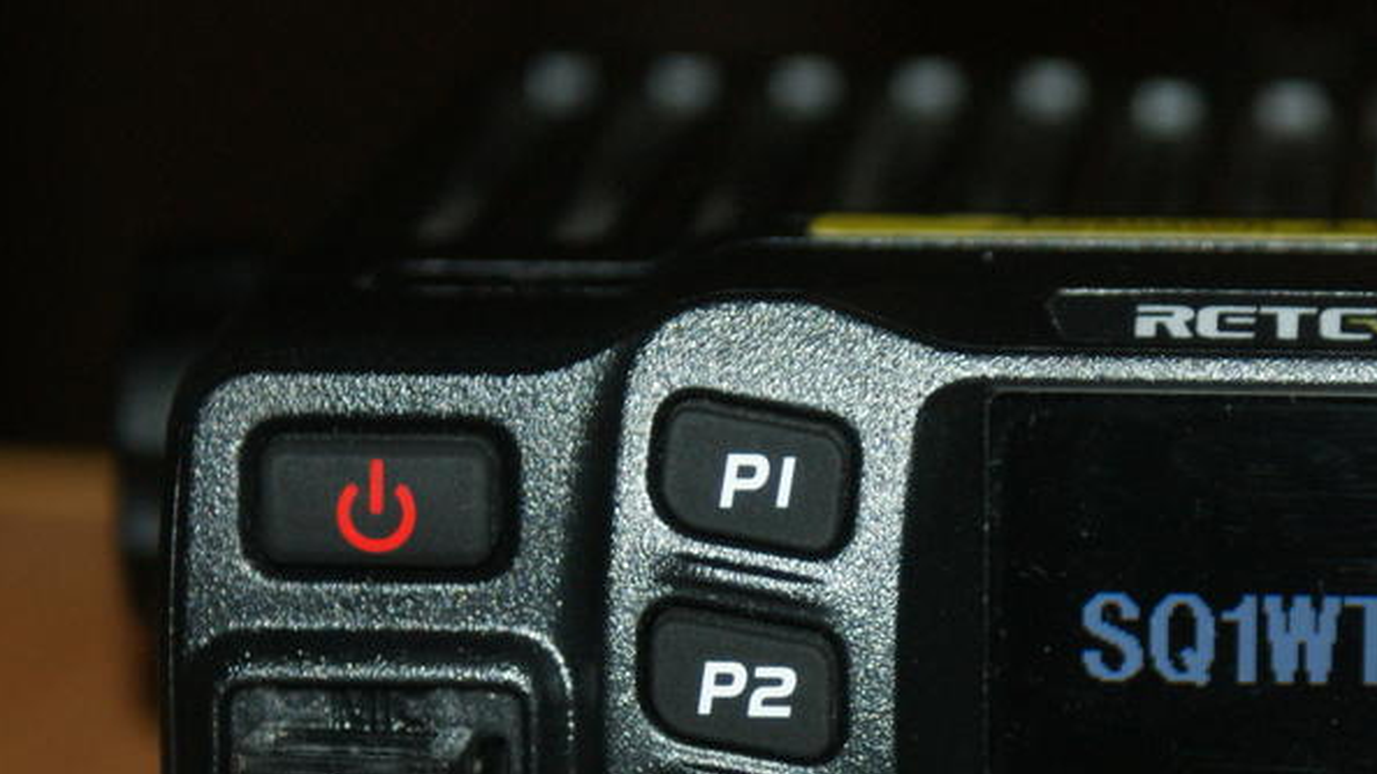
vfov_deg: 5.5
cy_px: 679
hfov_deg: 9.7
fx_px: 8105
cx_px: 1121
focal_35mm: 222
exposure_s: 1/125
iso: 400
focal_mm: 70
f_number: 5.6
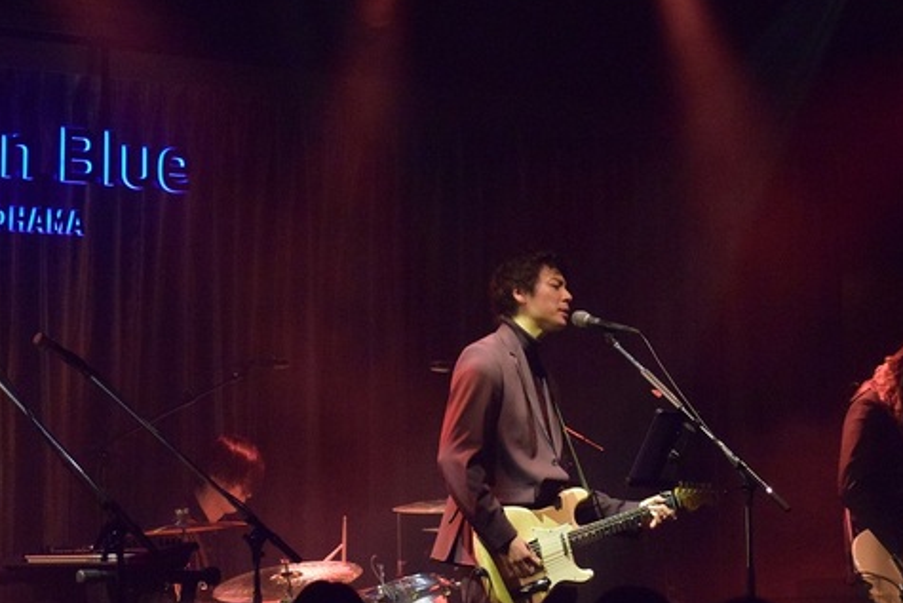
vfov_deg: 8.7
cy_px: 304
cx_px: 371
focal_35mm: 157
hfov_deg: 13.1
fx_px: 3939
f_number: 4.5
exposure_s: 1/250
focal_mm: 70
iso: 6400
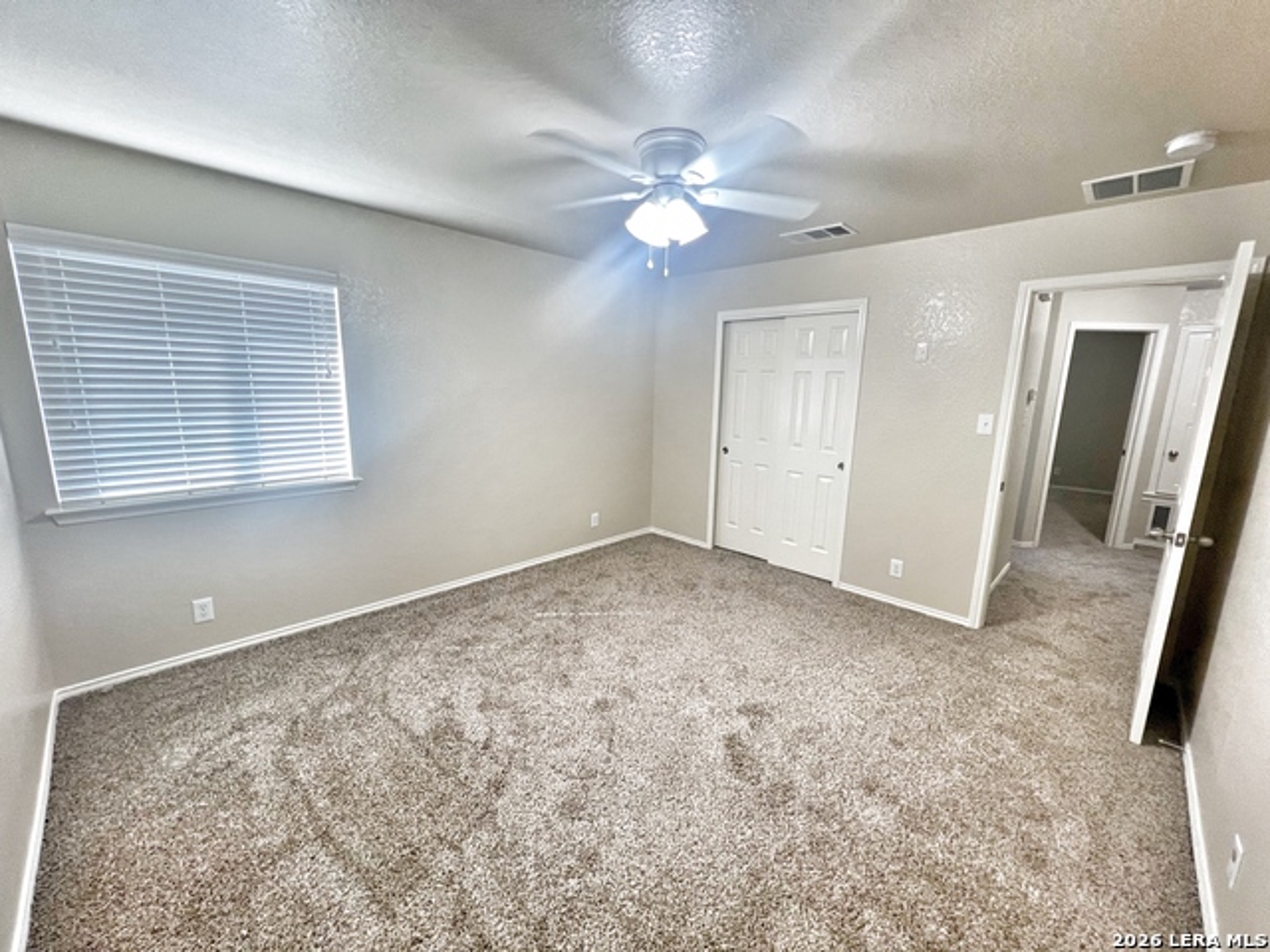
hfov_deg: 106.2
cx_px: 635
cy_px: 476
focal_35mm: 13
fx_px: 477
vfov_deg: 89.9
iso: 125
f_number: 1.8
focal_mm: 1.57
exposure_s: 1/60
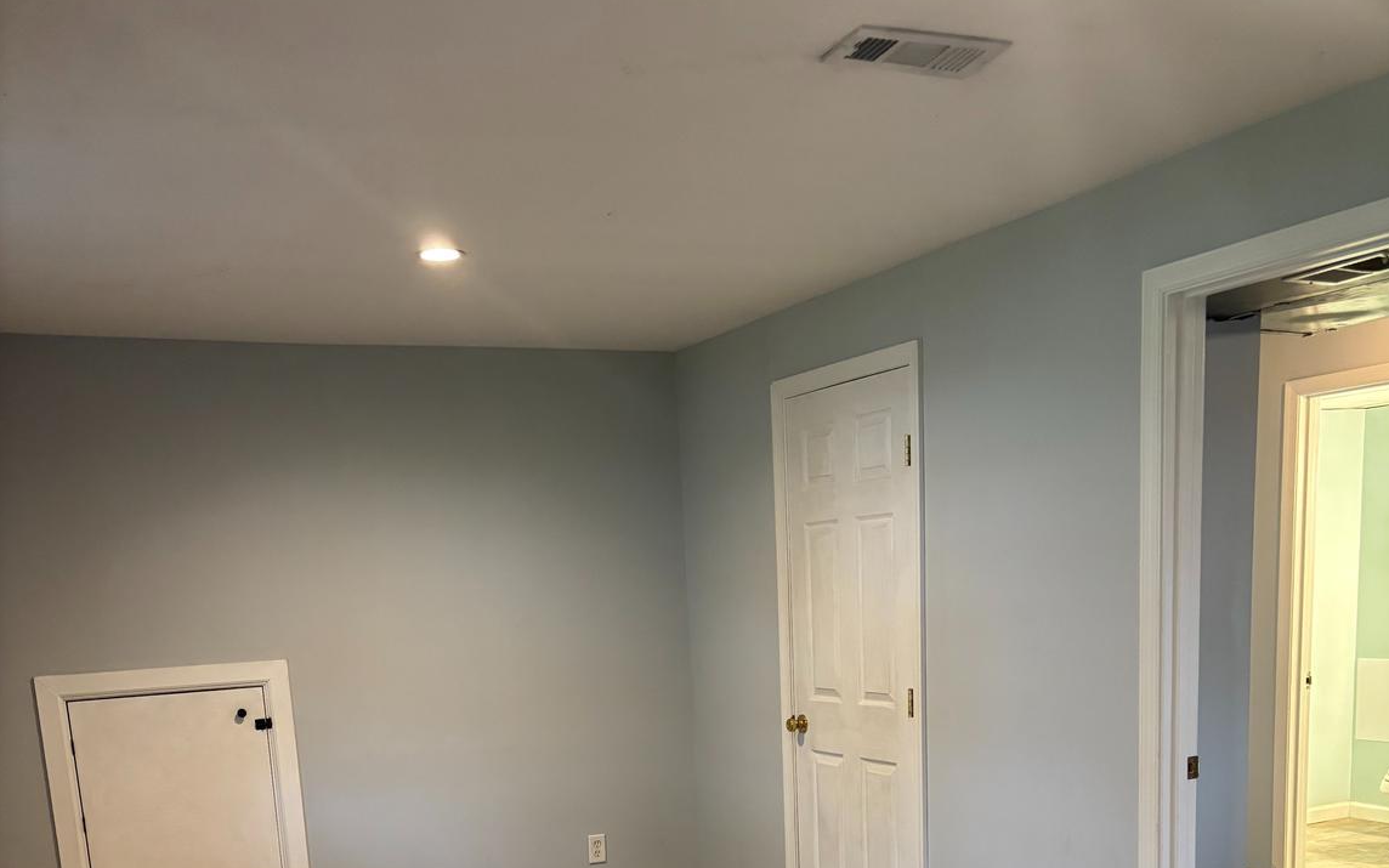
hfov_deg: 52.7
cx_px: 697
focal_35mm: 37
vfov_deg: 32.1
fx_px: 1401
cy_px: 841
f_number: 1.6
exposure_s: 1/60
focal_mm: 5.96
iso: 250
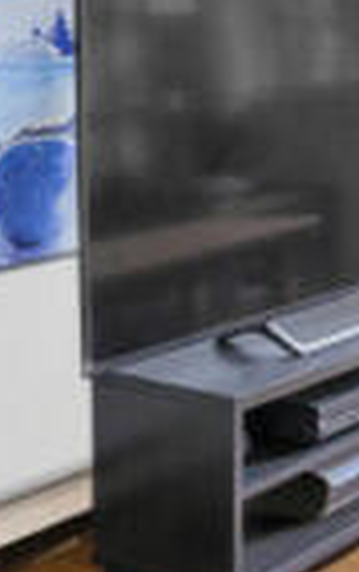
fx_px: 1031
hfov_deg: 14.5
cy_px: 24
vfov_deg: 29.4
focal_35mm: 66
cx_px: 815
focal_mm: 14
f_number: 16
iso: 200
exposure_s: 1/10
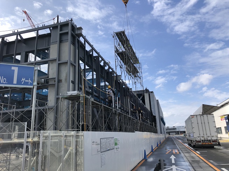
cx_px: 114
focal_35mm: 28
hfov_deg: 63.5
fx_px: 185
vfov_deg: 49.7
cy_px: 86
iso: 20
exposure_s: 1/2525
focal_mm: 3.99
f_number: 1.8
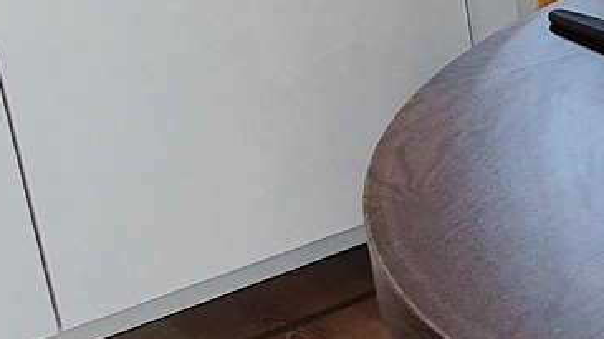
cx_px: 1018
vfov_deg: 12.3
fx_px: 1553
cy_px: -11
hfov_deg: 18.3
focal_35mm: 97
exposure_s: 1/100
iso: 50
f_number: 2.2
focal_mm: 1.8
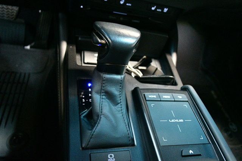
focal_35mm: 27
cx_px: 121
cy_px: 80
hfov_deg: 67.4
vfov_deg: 47.9
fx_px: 181
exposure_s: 1/40
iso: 12800
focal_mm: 18
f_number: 3.5
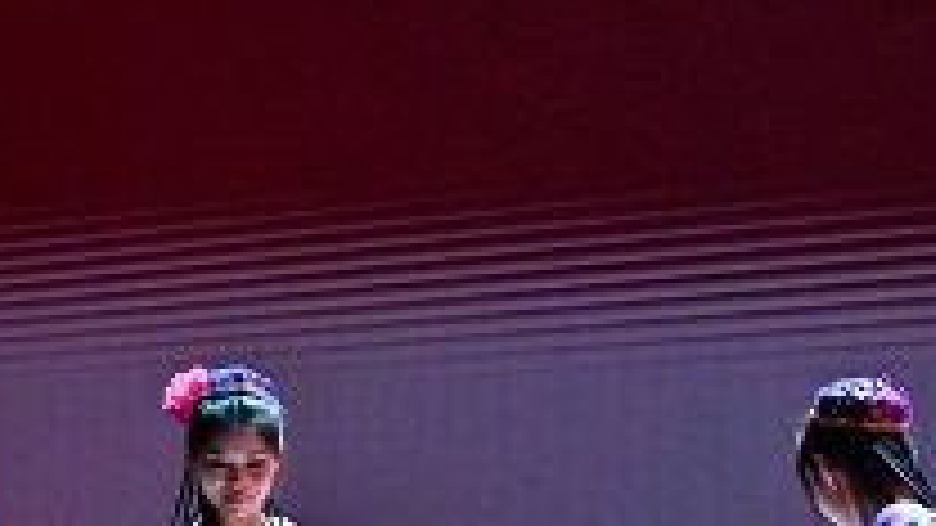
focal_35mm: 166
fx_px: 4120
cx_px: 706
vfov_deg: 7.2
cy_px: 697
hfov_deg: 12.9
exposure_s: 1/320
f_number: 4
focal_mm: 66
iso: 8000
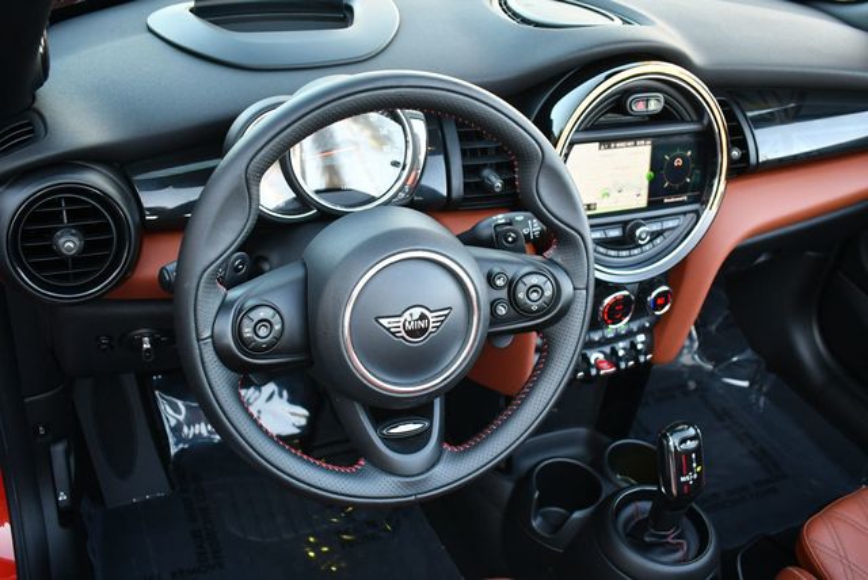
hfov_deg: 53.1
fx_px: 869
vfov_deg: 36.9
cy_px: 290
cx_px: 434
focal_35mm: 36
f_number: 3.5
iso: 720
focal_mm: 18
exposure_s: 1/250
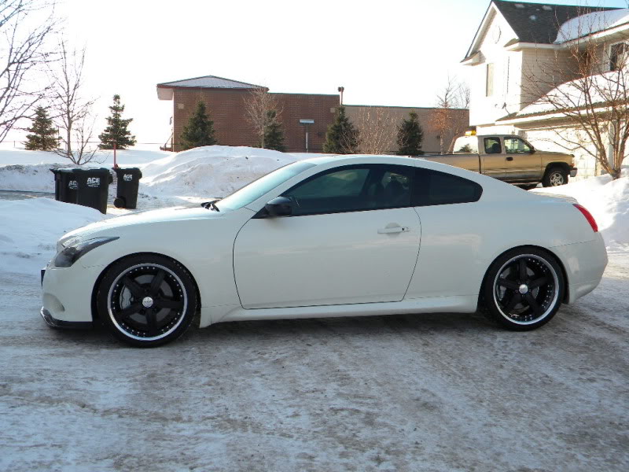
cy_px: 236
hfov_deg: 51.4
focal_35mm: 36
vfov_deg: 39.7
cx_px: 314
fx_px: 654
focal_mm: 6.4
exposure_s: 1/500
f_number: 3.7
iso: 109
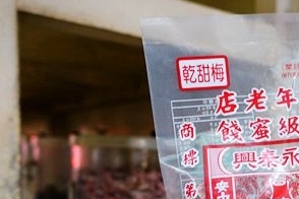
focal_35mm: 53
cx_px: 322
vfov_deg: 25.1
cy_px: 162
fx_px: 440
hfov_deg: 33.2
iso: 320
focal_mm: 8.8
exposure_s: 1/30
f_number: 1.8
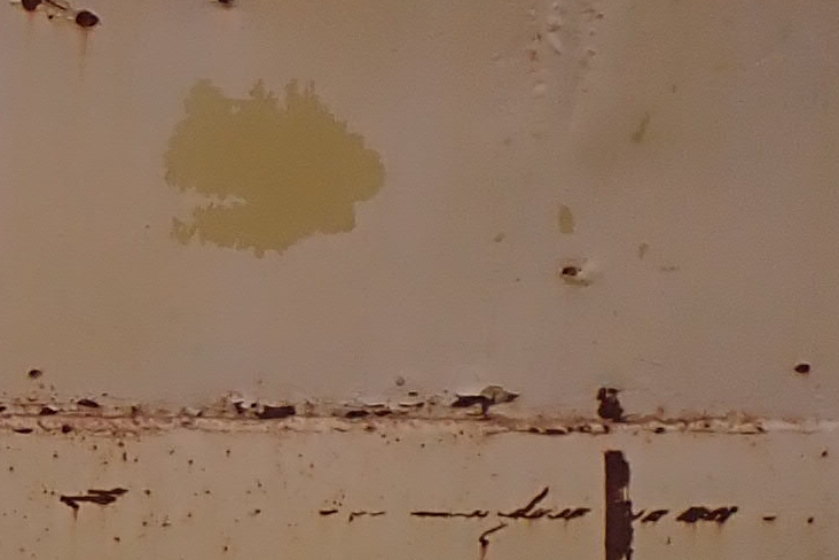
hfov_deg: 9.0
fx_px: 5034
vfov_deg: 6.4
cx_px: -748
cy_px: 449
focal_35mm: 216
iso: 100
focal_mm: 6.83
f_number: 3.5
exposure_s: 1/500
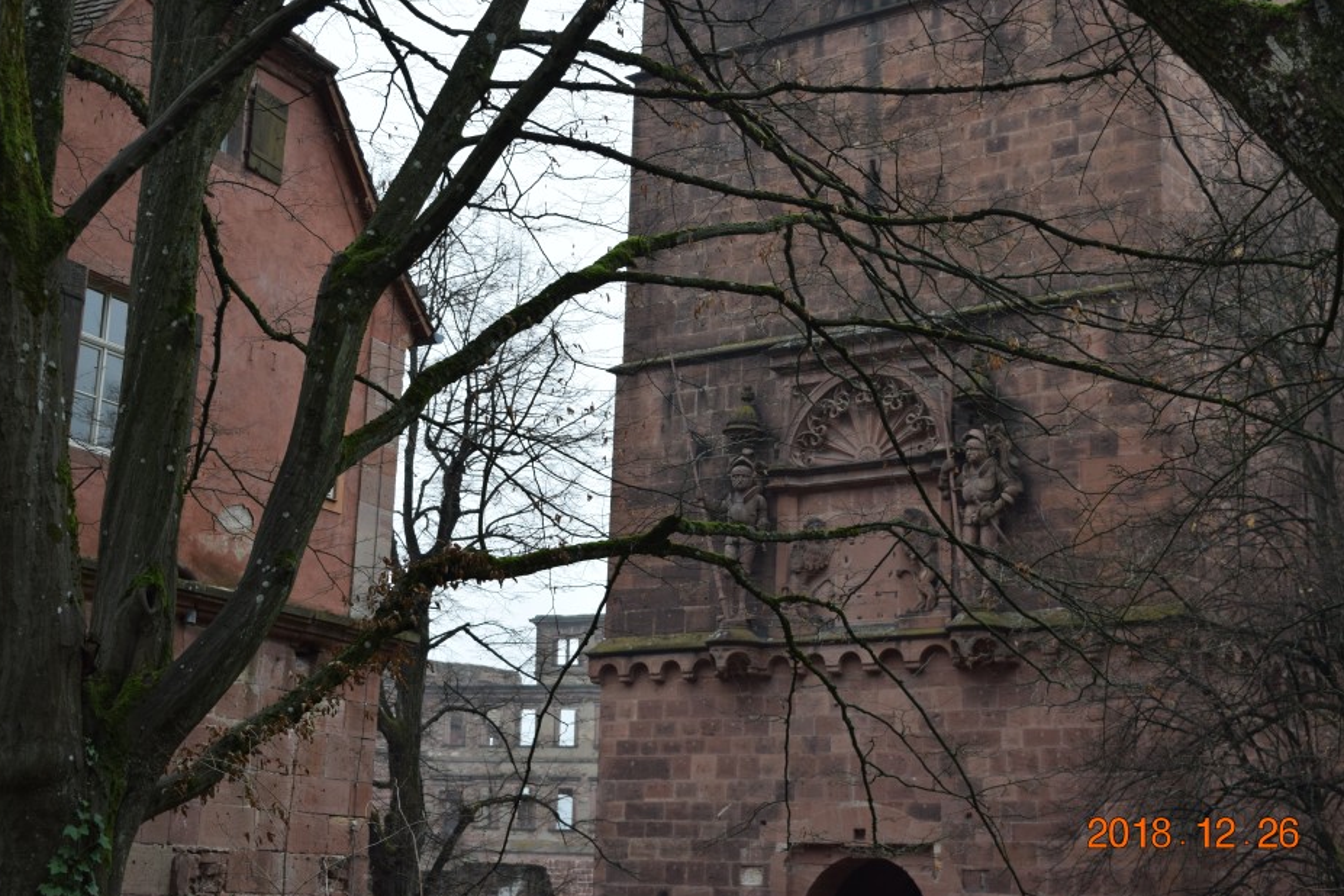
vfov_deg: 25.5
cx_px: 697
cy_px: 413
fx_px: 1979
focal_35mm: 53
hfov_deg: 37.5
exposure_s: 1/160
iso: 400
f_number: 6.3
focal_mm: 32
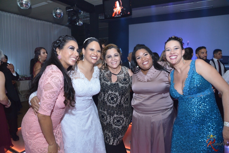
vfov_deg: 53.2
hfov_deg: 73.7
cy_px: 76
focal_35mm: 24
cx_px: 114
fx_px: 153
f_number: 6.3
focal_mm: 24
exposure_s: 1/50
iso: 4500
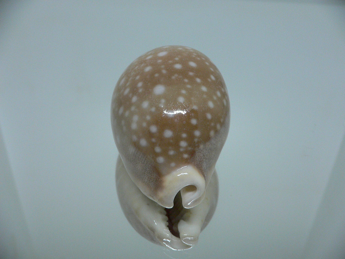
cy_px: 130
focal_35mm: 35
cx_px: 172
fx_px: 349
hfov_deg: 52.6
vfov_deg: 40.7
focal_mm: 4.6
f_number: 2.8
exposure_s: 1/60
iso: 200
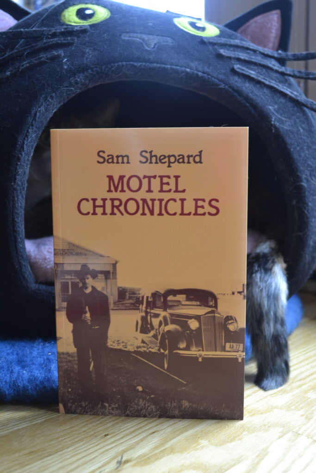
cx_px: 158
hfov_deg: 36.9
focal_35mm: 36
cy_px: 236
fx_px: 474
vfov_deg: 53.1
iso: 400
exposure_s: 1/25
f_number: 4
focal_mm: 24
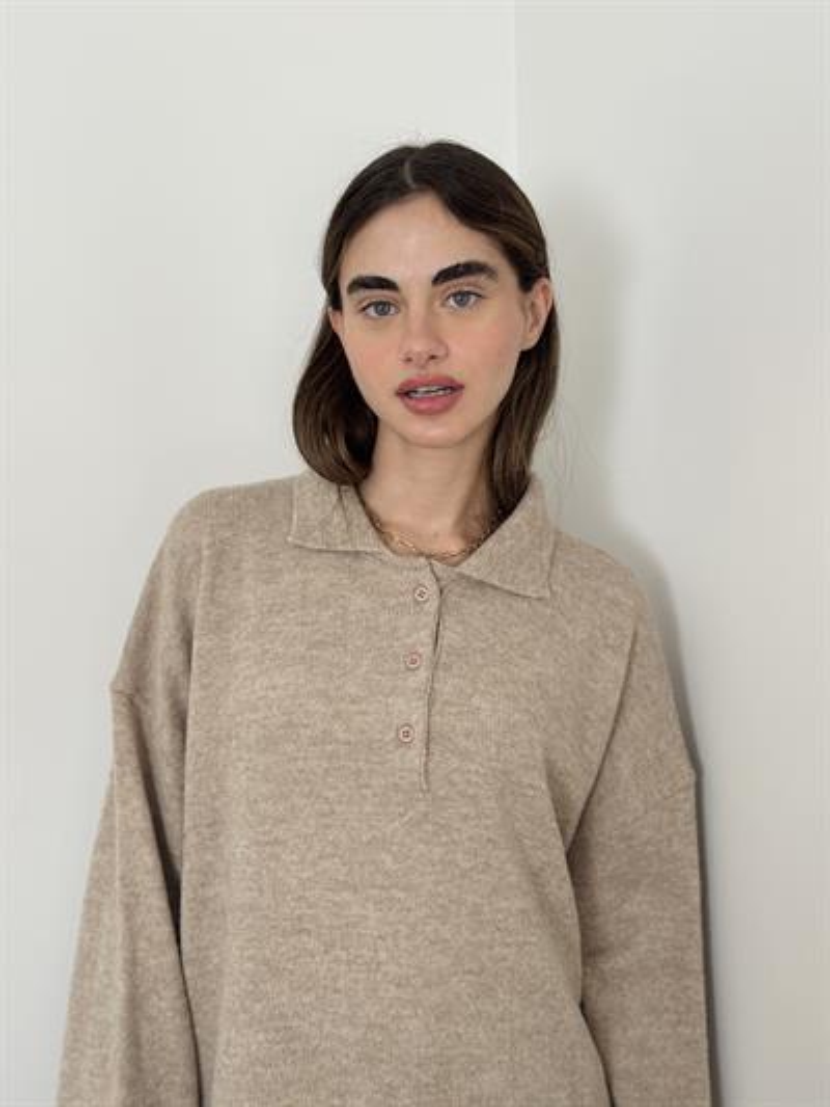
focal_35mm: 48
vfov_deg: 39.6
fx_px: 1534
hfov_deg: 30.3
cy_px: 554
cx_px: 415
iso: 80
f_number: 1.78
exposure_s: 1/121
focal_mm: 6.76
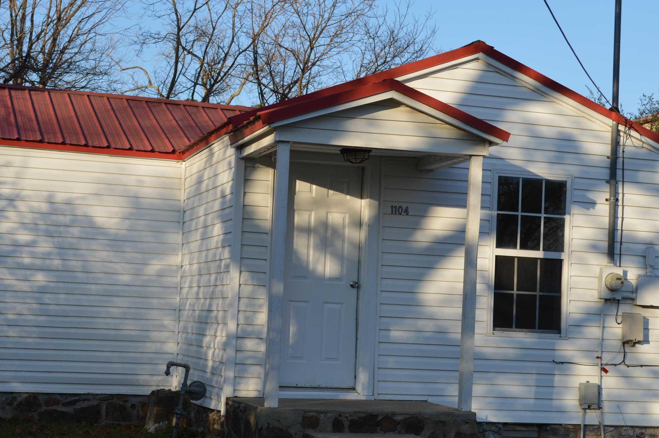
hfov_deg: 28.1
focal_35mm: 72
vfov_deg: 18.8
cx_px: 287
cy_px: 282
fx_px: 1317
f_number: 7.1
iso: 100
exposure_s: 1/200
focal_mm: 34
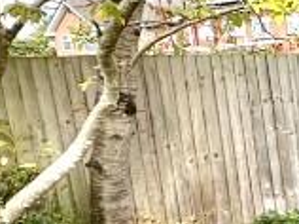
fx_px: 785
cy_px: 196
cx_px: 766
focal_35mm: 91
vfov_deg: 16.0
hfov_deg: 13.5
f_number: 2.2
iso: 40
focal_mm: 2.22
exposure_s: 1/903
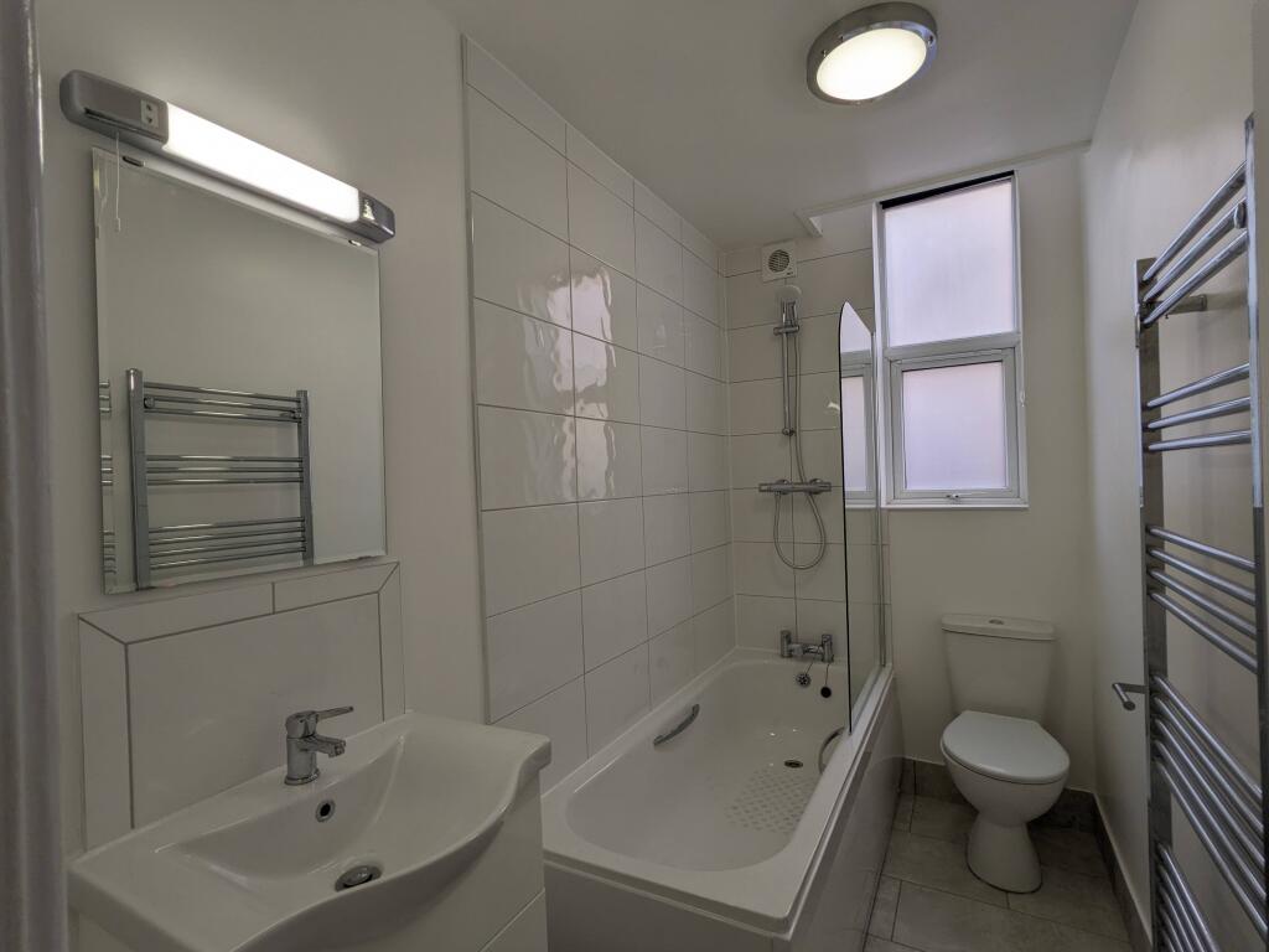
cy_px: 476
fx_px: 587
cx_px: 634
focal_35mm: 16
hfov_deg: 94.5
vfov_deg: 78.1
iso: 26
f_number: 2.2
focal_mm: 2.22
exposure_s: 1/101
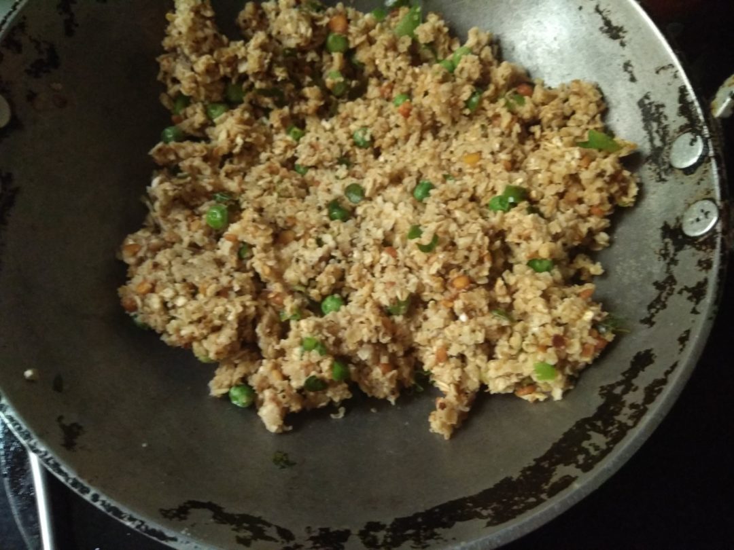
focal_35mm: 21
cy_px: 275
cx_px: 367
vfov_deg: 63.4
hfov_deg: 79.0
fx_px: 445
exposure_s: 1/14
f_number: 2
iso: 1600
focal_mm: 3.57
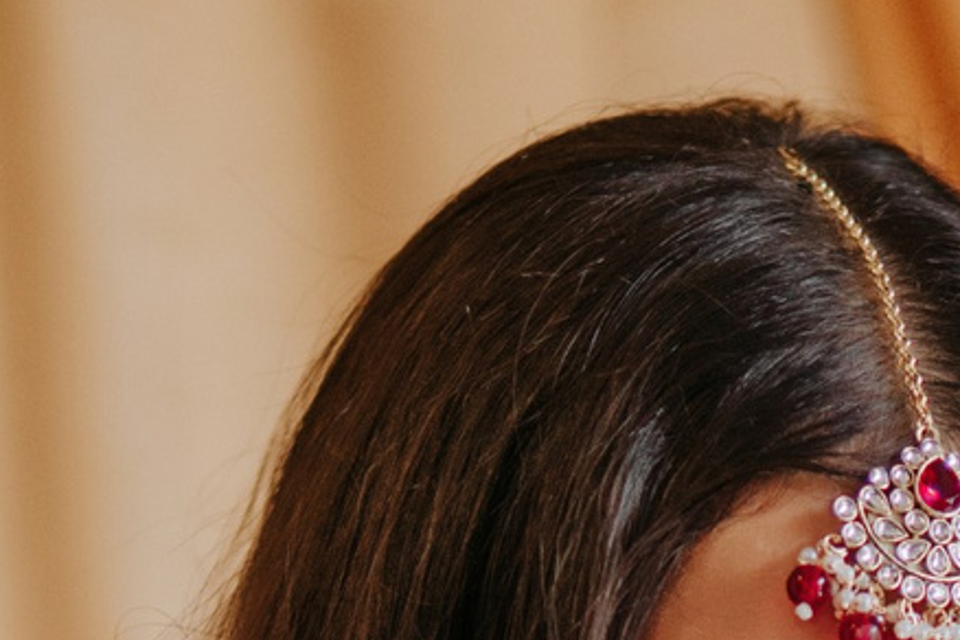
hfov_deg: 7.0
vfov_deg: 4.5
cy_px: 1840
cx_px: 1357
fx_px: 7786
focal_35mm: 292
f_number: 1.6
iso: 640
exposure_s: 1/320
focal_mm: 50
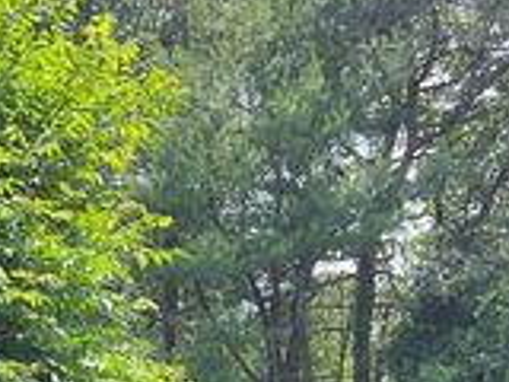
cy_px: 533
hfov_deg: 23.5
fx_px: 1191
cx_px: 60
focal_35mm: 81
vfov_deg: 16.9
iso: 50
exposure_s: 1/845
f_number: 1.6
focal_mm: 5.1
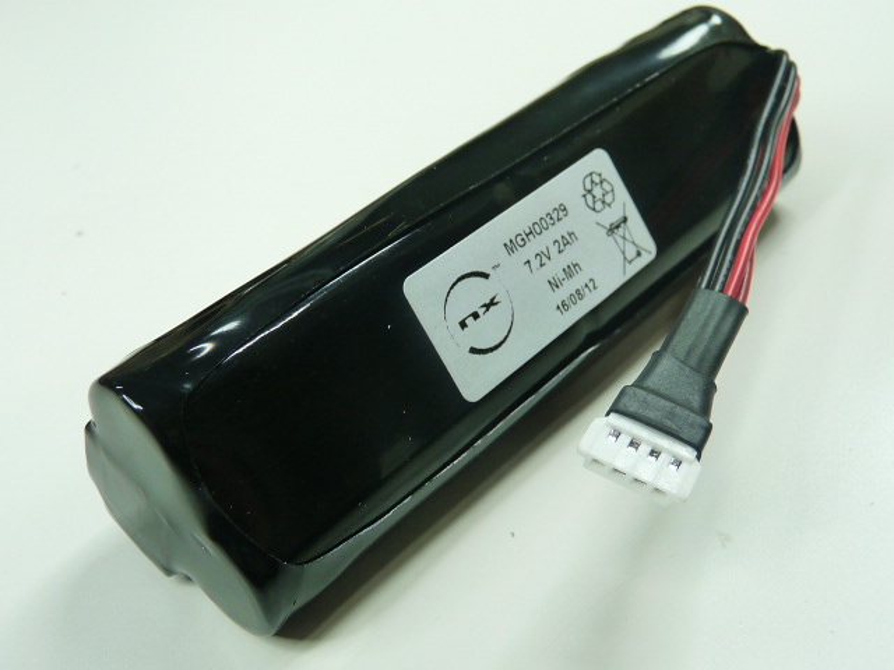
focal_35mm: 41
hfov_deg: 45.8
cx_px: 447
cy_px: 335
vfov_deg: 35.1
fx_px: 1059
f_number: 2.8
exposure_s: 1/40
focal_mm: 4.8
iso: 160
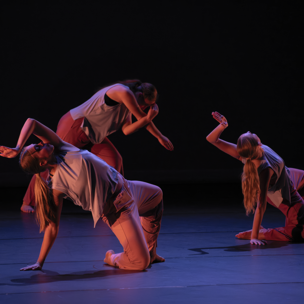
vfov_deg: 6.5
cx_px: 135
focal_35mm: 271
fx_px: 2693
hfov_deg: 6.5
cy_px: 152
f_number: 4.4
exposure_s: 1/320
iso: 5000
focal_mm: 141.3
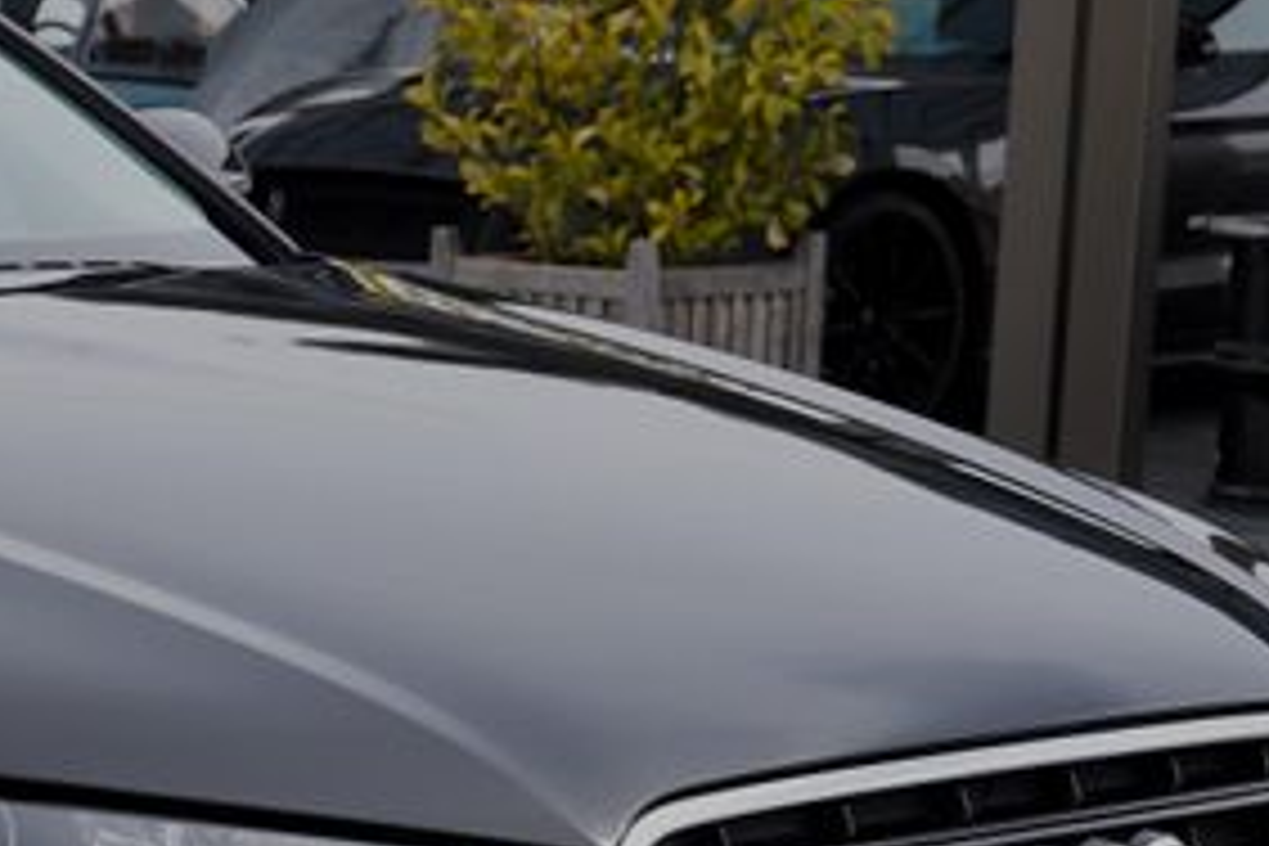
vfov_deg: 9.2
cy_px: 781
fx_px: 5252
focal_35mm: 149
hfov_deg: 13.1
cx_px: -549
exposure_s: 1/200
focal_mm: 41
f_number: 5.6
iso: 100
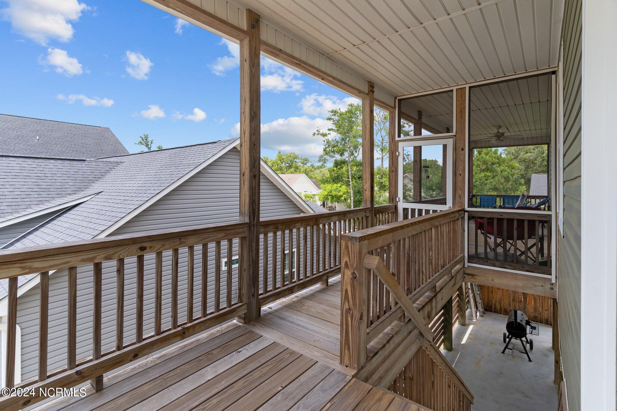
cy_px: 206
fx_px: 291
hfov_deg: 93.3
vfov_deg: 70.4
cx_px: 308
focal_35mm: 17
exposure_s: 1/250
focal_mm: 17
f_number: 5
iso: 100
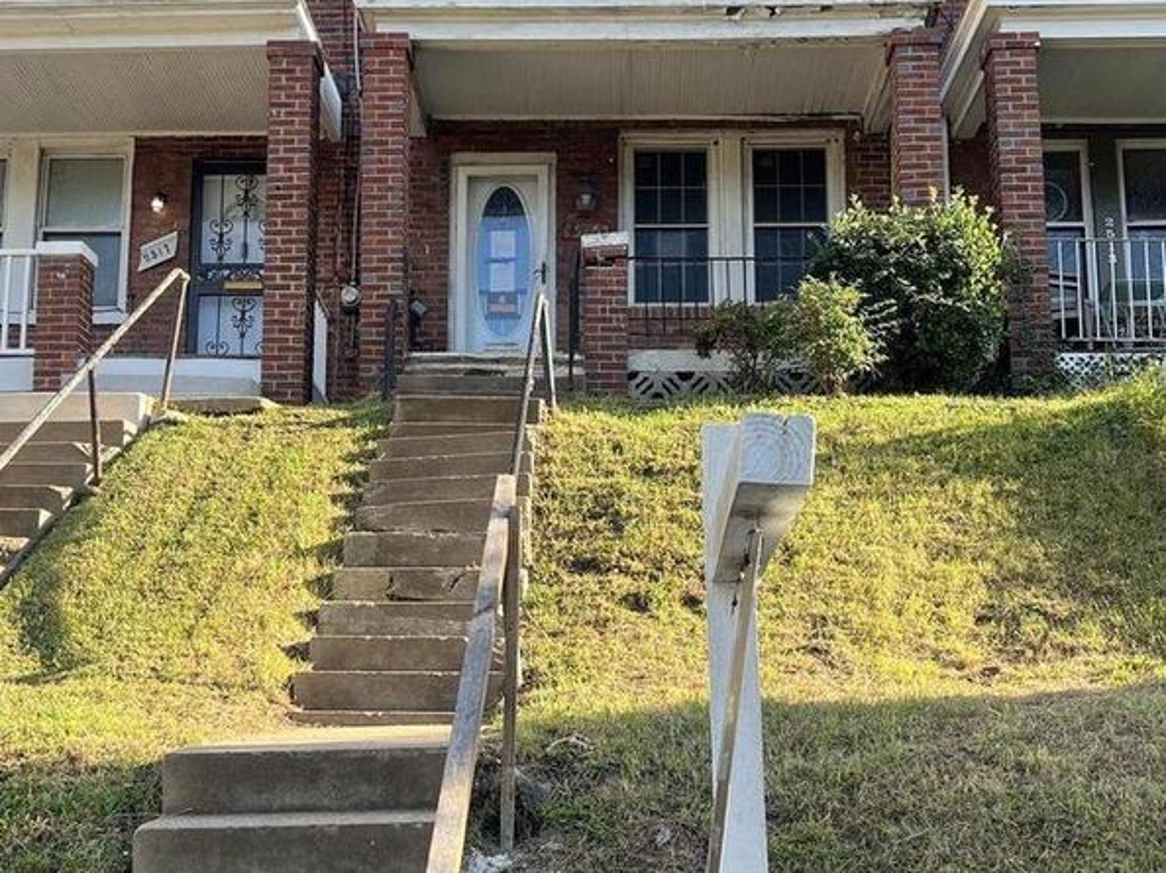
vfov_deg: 53.0
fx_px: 875
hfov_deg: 67.3
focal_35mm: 26
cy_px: 436
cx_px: 583
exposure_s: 1/591
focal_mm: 5.7
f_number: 1.5
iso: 50
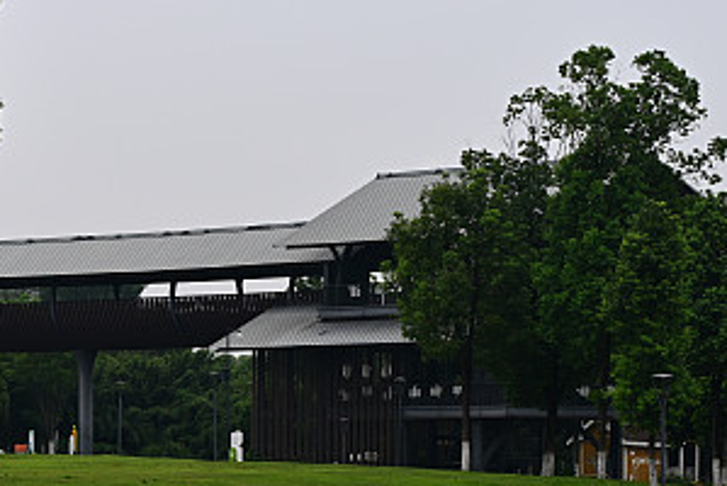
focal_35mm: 187
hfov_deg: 11.0
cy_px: 356
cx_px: 212
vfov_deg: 7.4
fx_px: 3780
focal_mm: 70
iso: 200
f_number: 6.3
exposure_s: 1/640
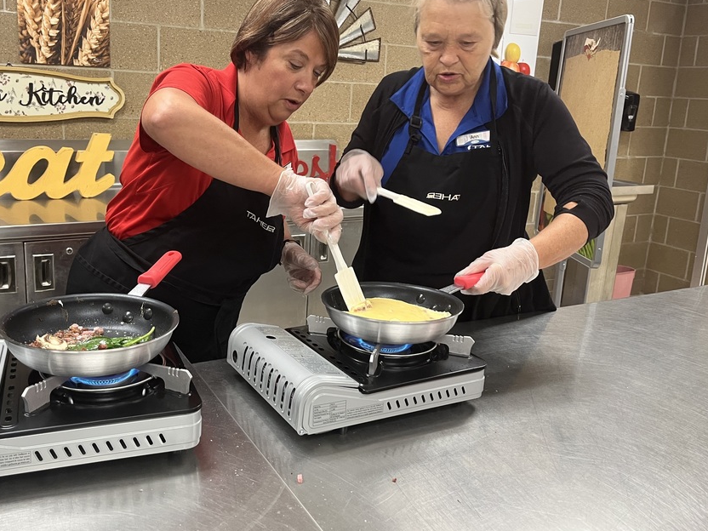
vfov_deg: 44.1
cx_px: 277
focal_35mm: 32
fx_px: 654
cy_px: 236
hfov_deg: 56.3
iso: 160
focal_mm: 5.1
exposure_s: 1/60
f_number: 1.6
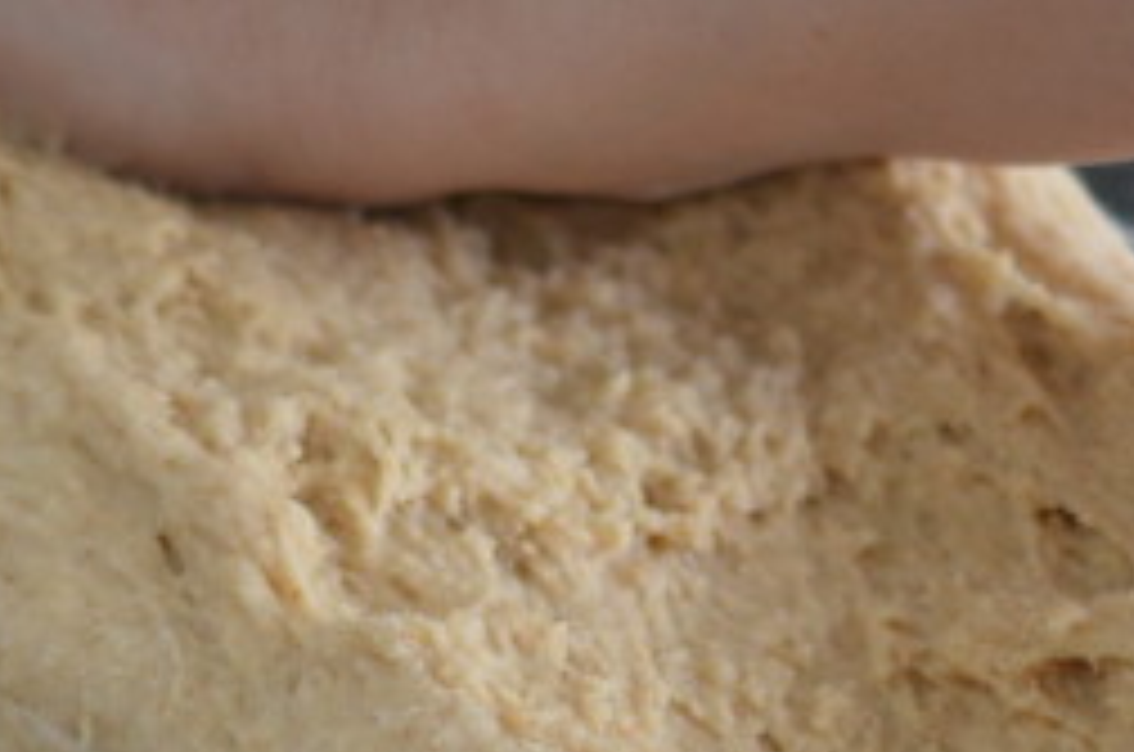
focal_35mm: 244
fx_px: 7671
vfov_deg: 5.6
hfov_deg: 8.5
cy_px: 878
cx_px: 662
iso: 400
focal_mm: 40
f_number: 3
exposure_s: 1/60
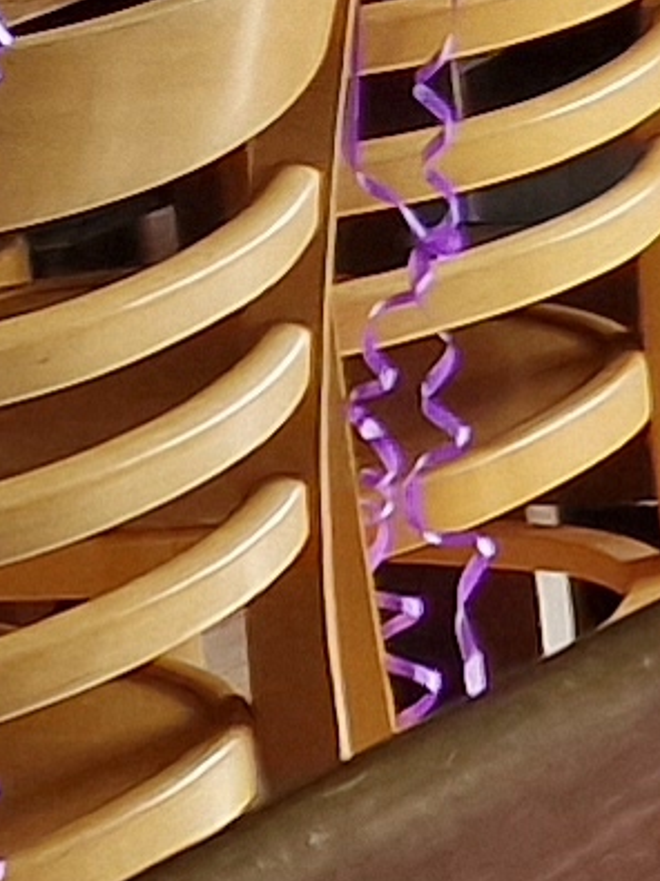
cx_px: 3690
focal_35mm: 233
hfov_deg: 4.8
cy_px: 20
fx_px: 5926
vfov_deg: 8.5
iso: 50
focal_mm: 6.4
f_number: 1.8
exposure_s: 1/100
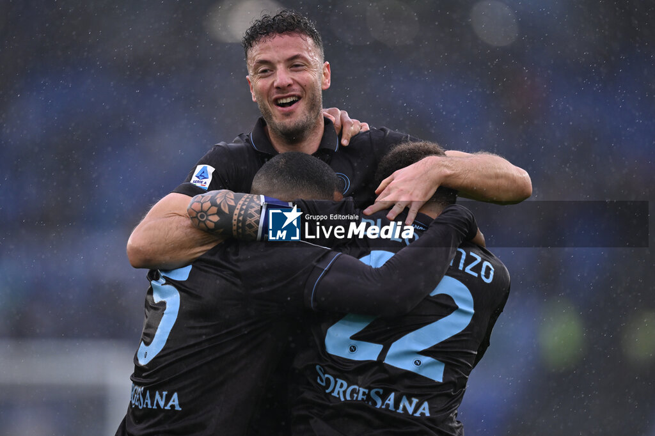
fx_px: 7275
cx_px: 328
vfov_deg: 3.4
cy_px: 218
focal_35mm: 400
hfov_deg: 5.2
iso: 800
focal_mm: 400
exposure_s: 1/2000
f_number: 3.2
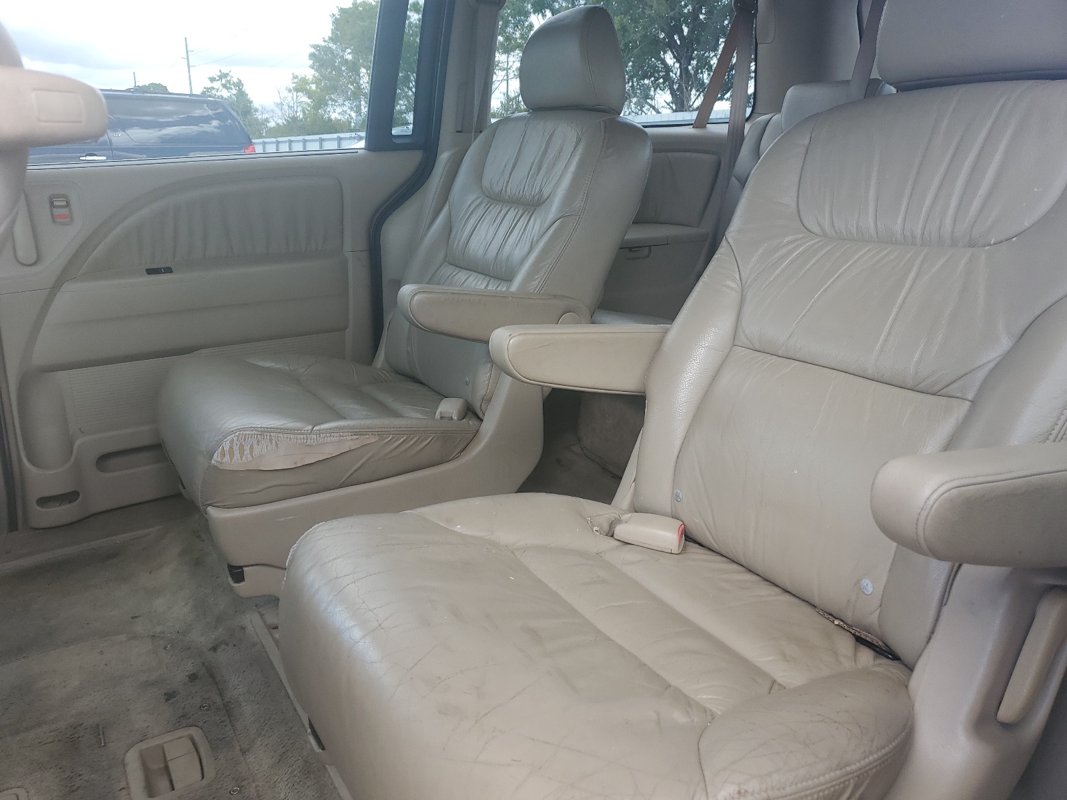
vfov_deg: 53.1
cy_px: 400
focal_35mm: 26
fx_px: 801
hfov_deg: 67.3
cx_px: 534
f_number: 1.5
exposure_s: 1/169
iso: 50
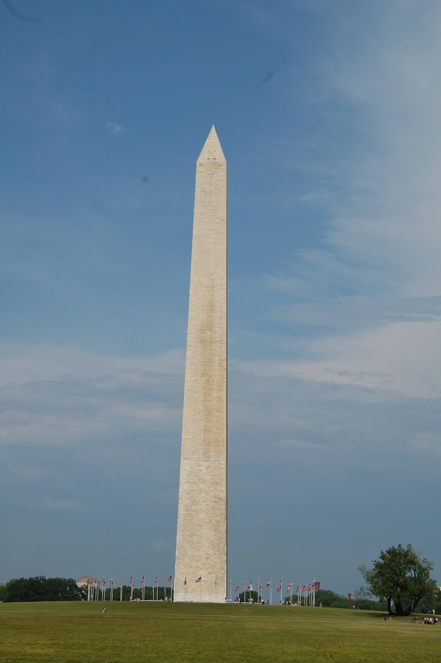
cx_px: 220
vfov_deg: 33.4
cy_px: 332
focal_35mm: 60
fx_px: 1104
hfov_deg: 22.6
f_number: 11
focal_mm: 40
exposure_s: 1/500
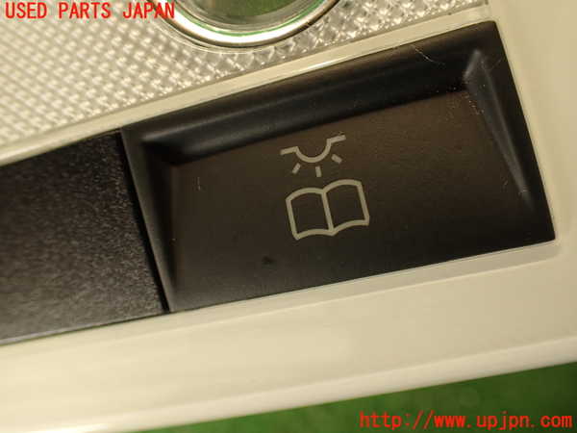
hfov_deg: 56.8
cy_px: 216
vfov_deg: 44.2
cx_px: 288
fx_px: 533
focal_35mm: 32
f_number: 2.4
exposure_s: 1/40
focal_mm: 5.79
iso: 200
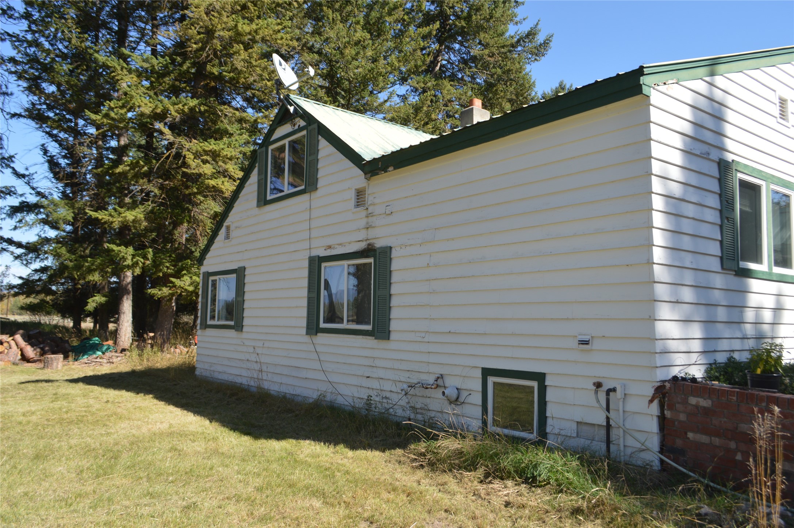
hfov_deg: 67.4
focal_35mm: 27
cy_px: 264
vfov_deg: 47.8
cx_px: 397
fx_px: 595
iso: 100
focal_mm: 18
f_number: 7.1
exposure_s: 1/200
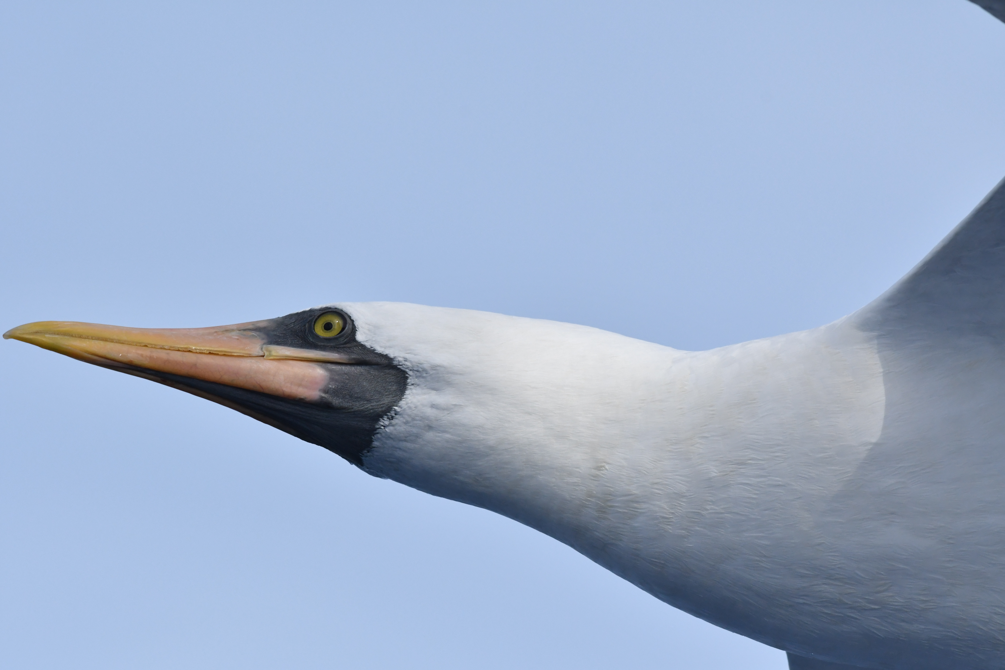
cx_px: 502
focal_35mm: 450
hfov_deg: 4.6
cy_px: 335
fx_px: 12562
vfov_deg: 3.1
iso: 1000
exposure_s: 1/3200
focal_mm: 300
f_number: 10
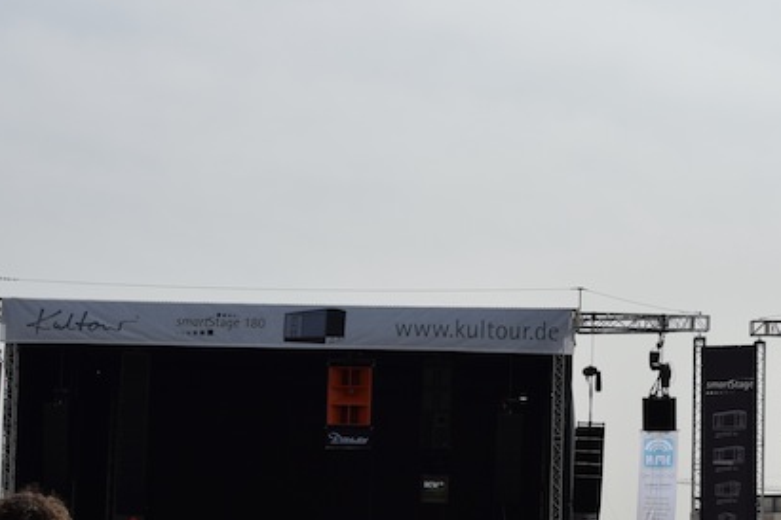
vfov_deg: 17.6
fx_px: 1649
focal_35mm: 76
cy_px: 496
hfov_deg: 26.7
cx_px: 384
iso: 200
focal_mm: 26
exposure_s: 1/1250
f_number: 8
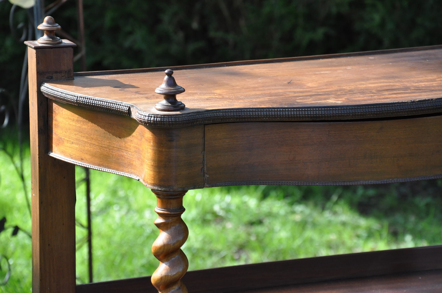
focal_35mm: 158
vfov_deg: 8.7
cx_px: 221
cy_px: 146
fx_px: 1931
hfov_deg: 13.1
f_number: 9.5
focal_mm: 105
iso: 800
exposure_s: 1/350
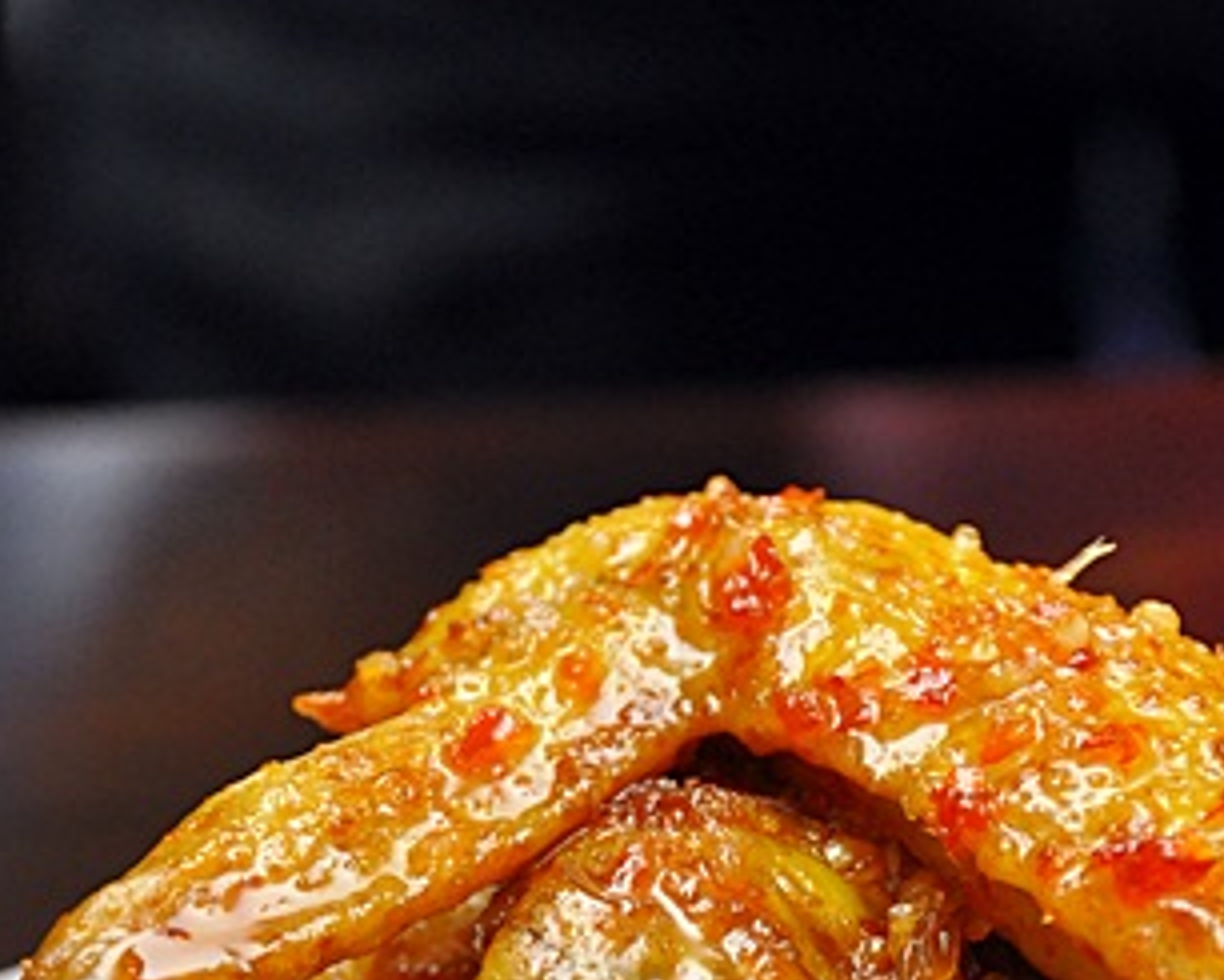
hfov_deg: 10.4
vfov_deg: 8.3
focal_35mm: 185
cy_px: 1000
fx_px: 6704
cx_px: 684
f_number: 5.3
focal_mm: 62
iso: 1000
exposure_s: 1/80
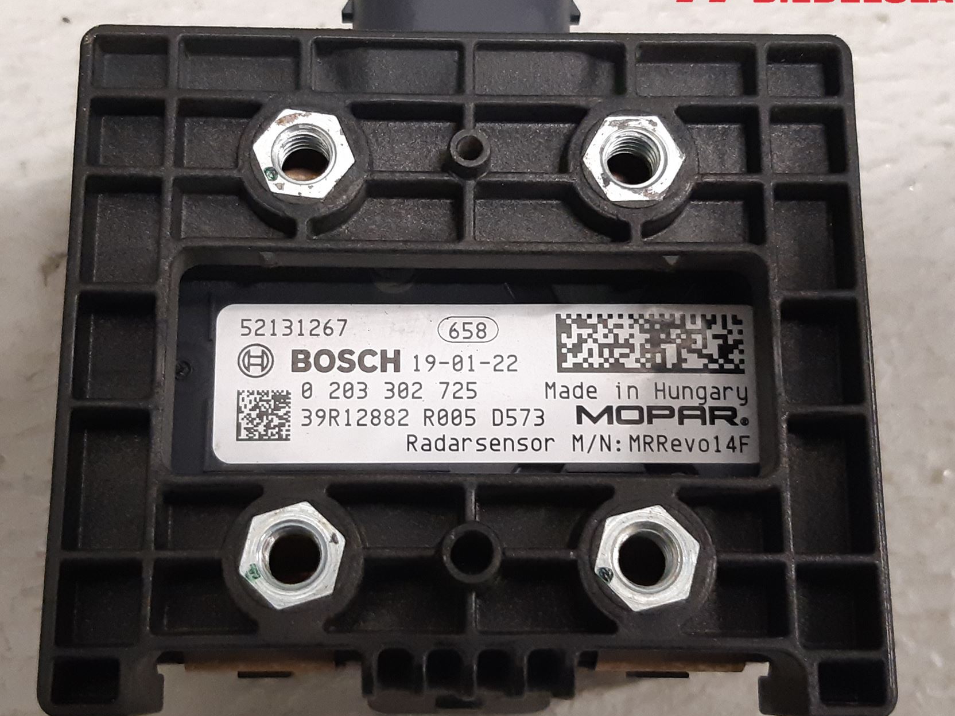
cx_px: 441
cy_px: 346
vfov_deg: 44.2
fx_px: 883
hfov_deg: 56.8
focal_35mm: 32
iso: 320
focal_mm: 3.93
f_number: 1.7
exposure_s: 1/50
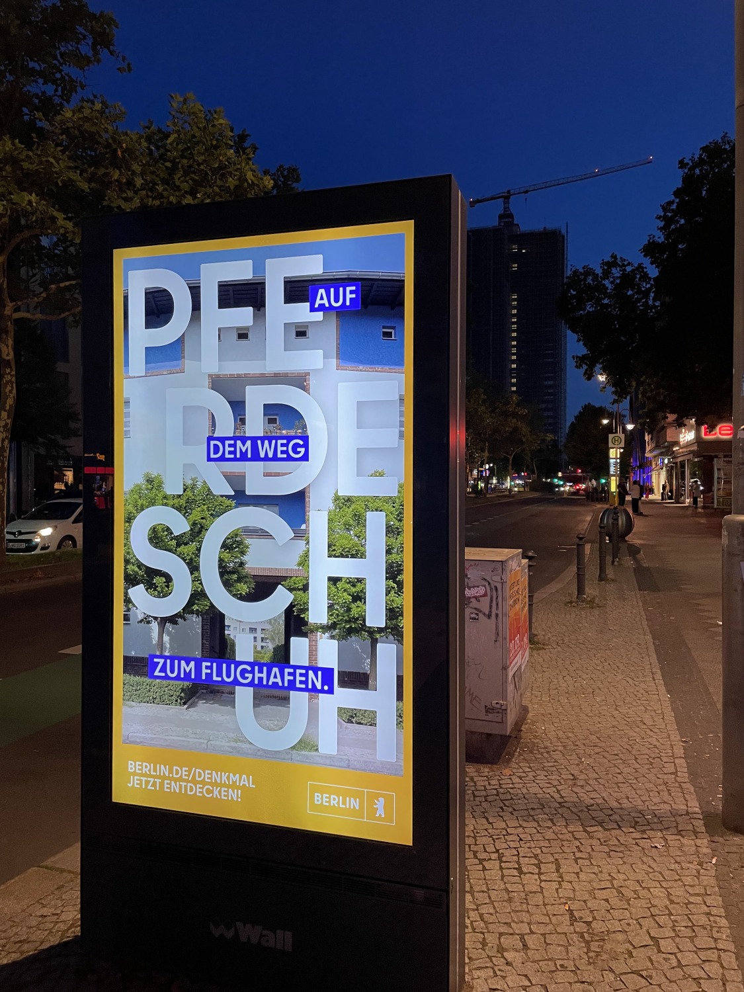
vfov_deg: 67.3
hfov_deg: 53.1
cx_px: 372
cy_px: 496
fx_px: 745
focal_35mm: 26
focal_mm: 4.2
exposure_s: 1/50
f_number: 1.6
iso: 160
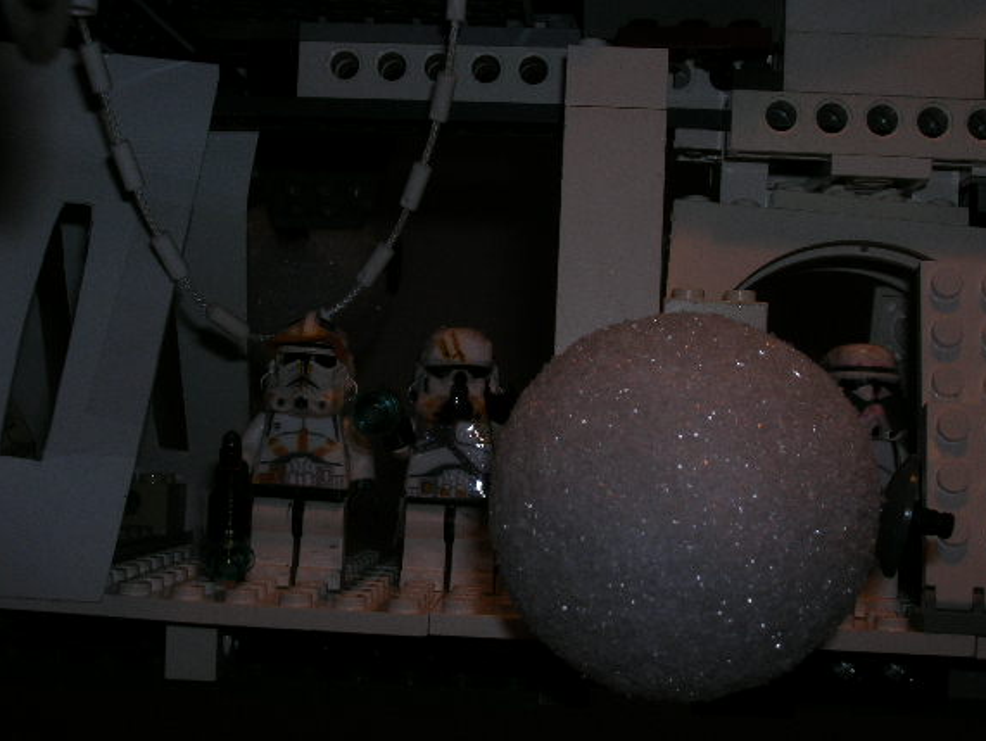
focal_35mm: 56
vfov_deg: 26.1
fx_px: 1596
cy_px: 359
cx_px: 482
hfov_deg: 34.3
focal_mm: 8.4
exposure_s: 1/60.1
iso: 50
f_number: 5.6
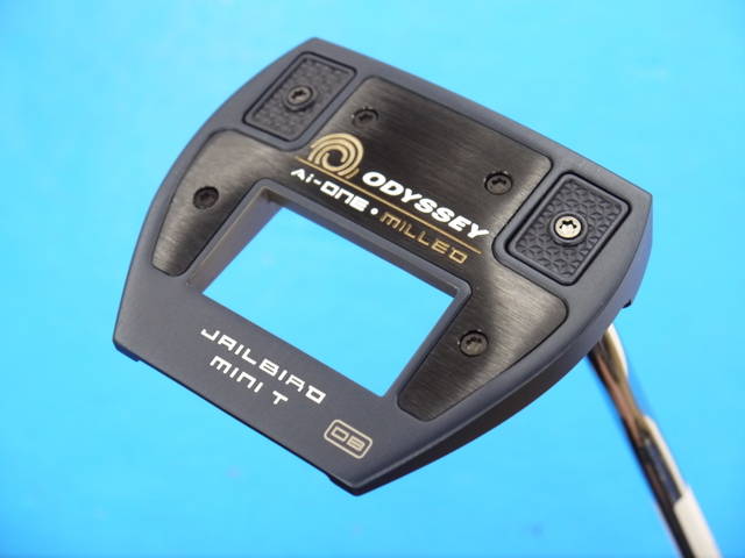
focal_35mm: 84
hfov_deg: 23.3
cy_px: 279
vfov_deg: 17.6
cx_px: 372
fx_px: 1808
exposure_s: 1/60
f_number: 5.6
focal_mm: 42
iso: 800
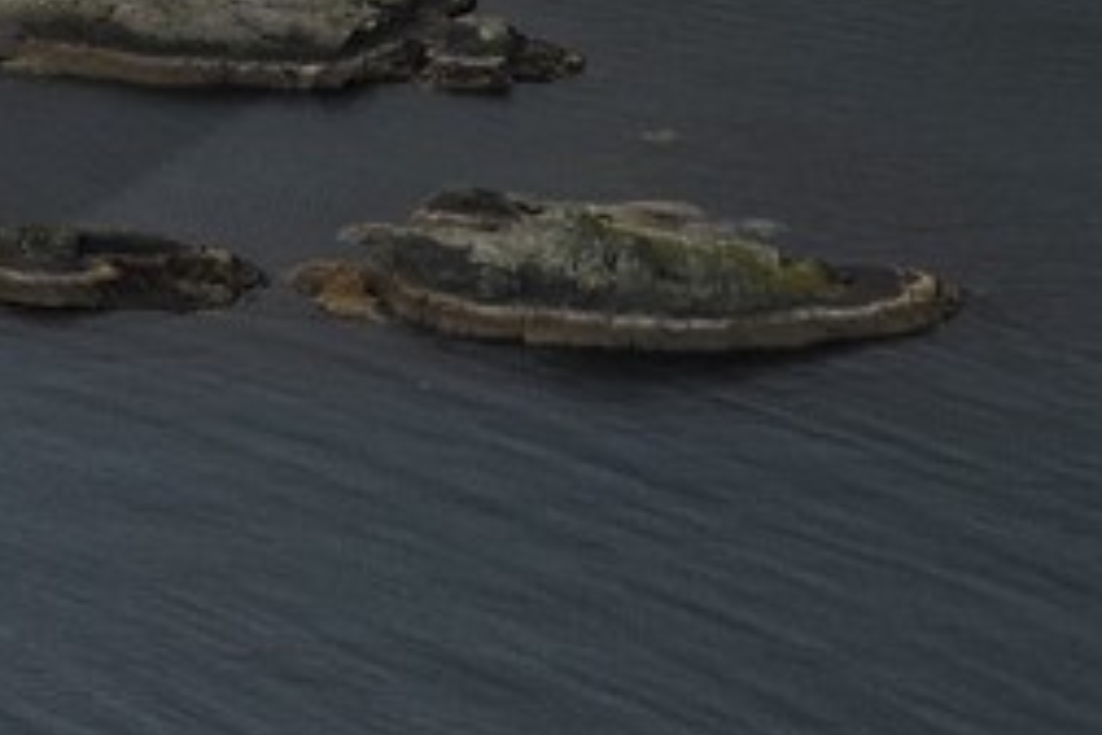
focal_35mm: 266
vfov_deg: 4.9
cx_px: -818
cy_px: -1374
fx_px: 8142
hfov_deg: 7.5
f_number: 3.2
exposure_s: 1/2000
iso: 100
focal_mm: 28
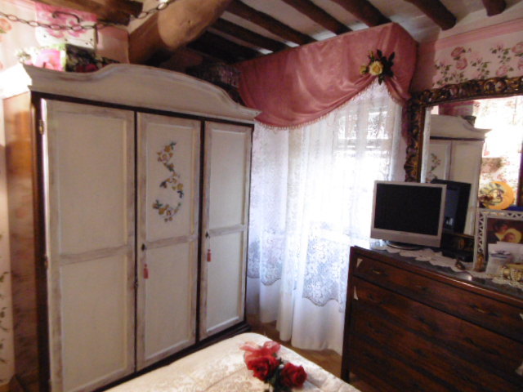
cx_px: 262
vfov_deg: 61.1
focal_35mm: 22
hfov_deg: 76.4
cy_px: 196
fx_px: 332
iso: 400
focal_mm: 4
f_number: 3
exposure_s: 1/25
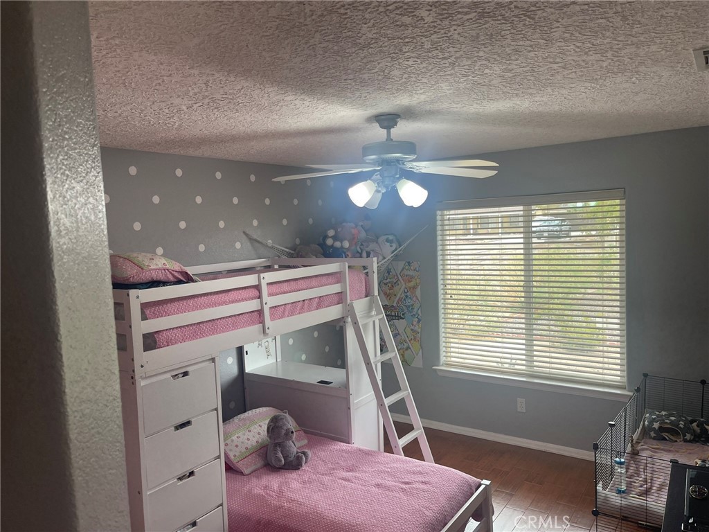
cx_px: 354
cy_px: 266
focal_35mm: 25
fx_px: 512
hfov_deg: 69.4
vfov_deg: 54.9
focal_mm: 5.1
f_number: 1.6
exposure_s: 1/120
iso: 50
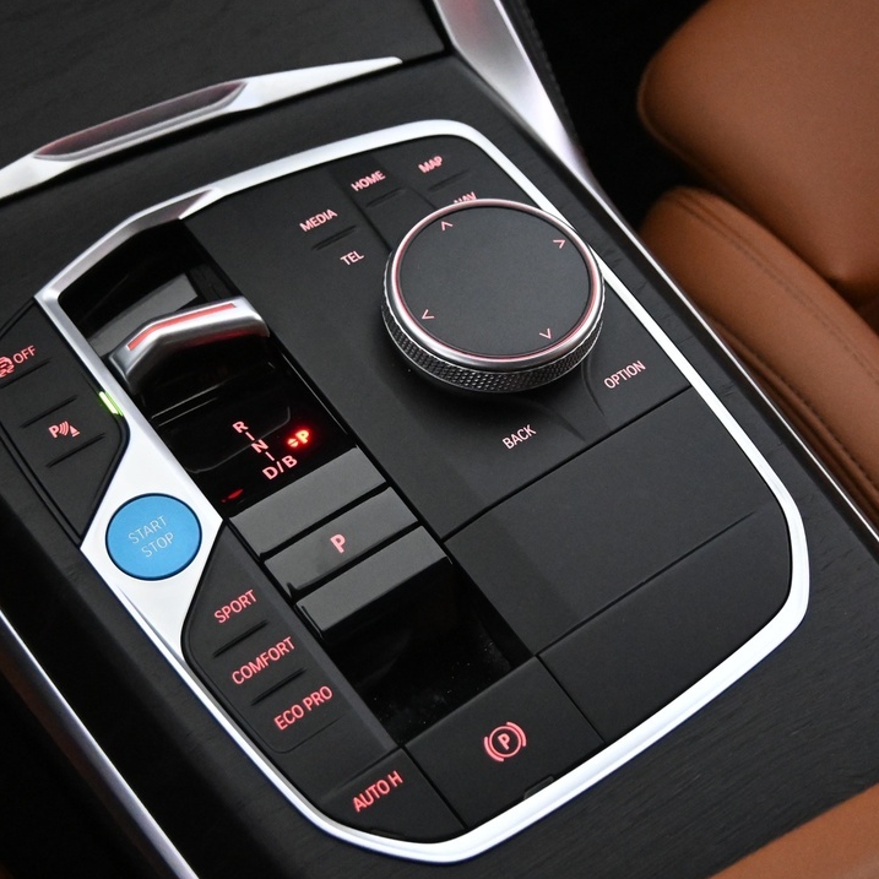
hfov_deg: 12.1
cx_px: 374
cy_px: 440
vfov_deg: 12.1
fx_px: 4137
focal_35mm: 144
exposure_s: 1/80
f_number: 6.3
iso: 5600
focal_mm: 50
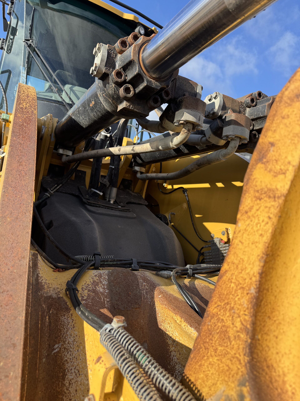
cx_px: 150
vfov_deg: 71.6
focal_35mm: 24
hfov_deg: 56.8
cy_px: 200
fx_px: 277
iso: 80
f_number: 1.78
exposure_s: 1/1923
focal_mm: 6.76
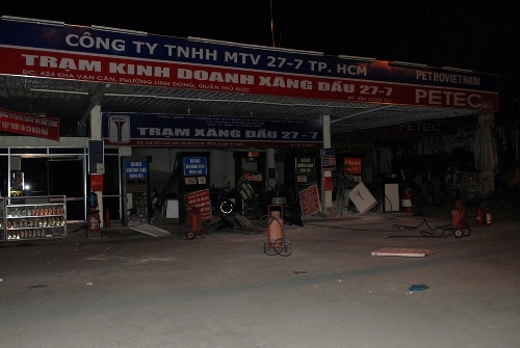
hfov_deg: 53.1
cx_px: 260
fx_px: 521
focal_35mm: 36
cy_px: 174
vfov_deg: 37.0
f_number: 5.6
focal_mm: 24
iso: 320
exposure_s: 1/10
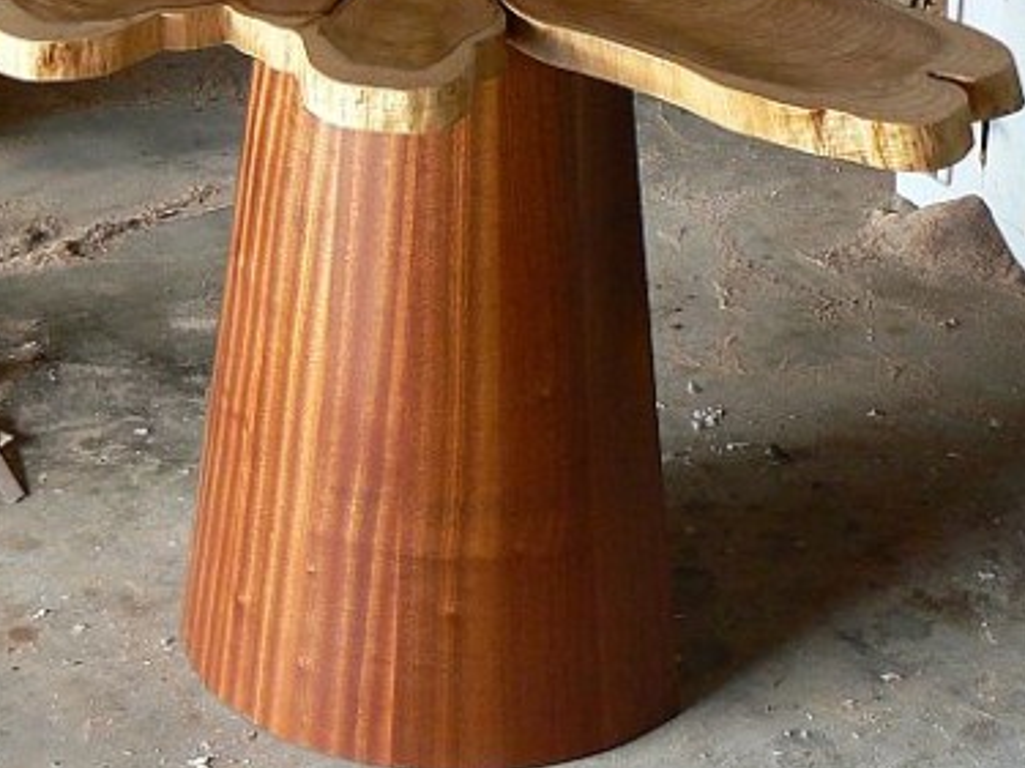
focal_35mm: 123
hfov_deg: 16.0
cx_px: 410
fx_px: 3641
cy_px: 283
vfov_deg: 12.0
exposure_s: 1/30
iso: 200
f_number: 3.2
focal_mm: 9.8
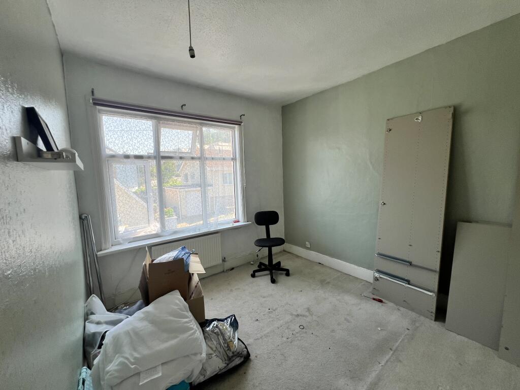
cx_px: 260
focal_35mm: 13
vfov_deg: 89.9
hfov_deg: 106.2
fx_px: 195
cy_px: 195
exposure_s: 1/146
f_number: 1.8
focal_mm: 1.57
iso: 32
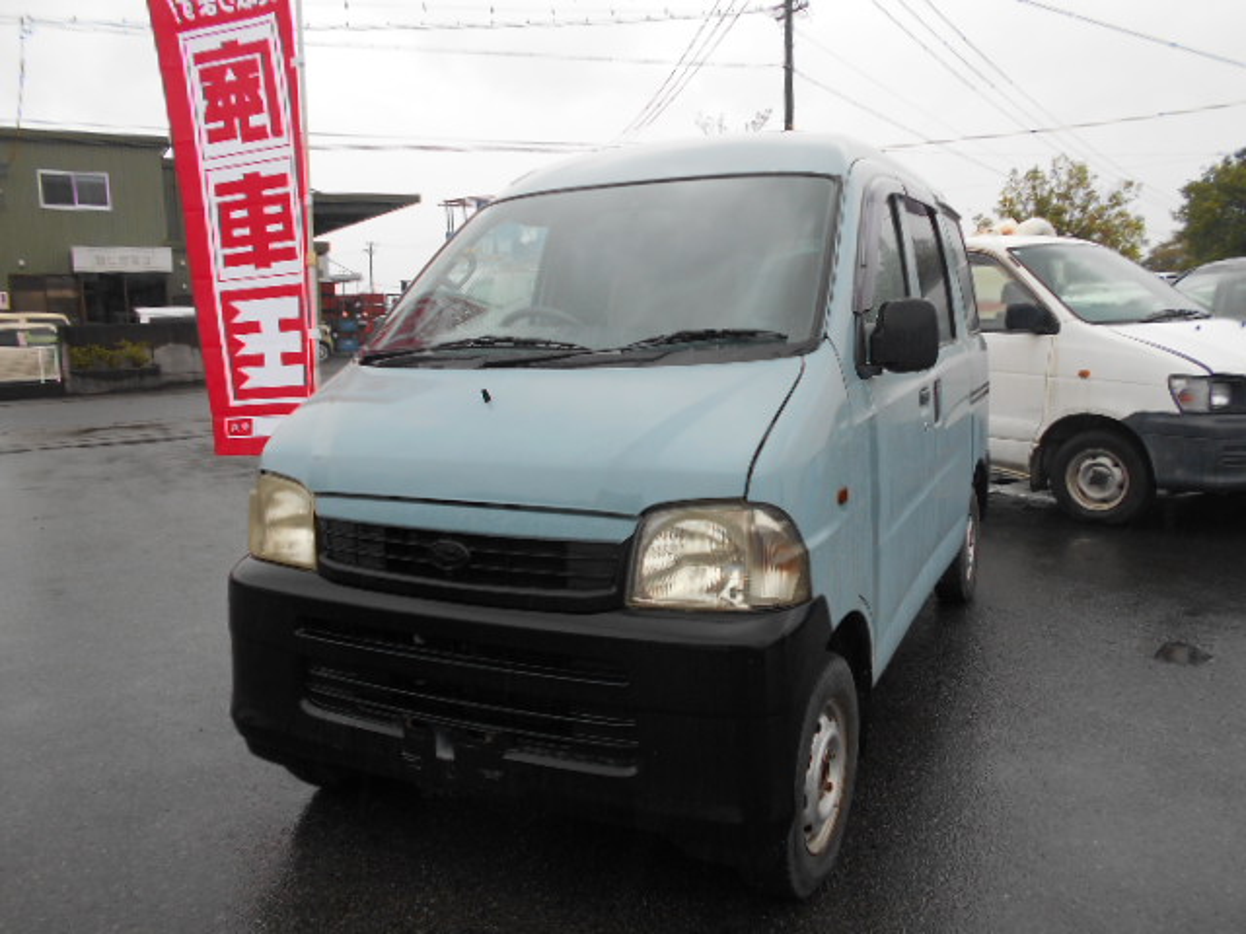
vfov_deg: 53.1
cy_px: 467
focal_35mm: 26
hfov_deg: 67.3
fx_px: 936
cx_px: 623
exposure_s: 1/125
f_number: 3.2
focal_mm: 4.6
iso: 80
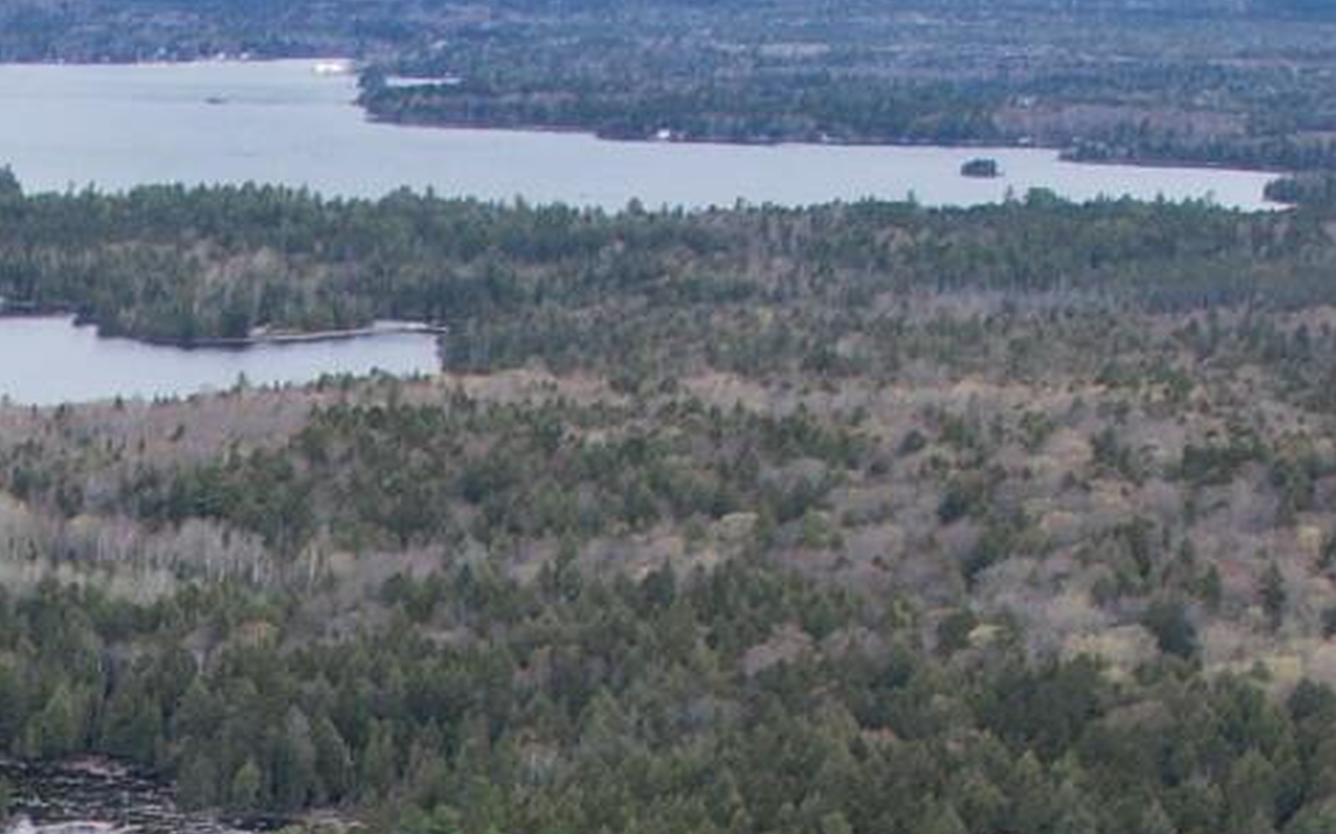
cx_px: -731
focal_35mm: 141
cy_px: 2060
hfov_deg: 13.8
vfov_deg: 8.4
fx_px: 5133
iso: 200
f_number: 2.8
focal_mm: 8.38
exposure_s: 1/1250
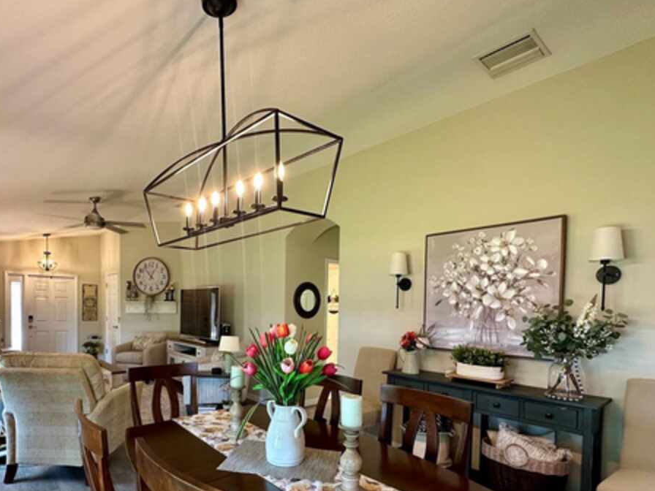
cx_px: 277
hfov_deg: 81.2
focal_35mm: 20
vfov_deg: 64.6
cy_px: 320
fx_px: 378
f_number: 2.2
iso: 200
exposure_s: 1/60
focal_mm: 2.22
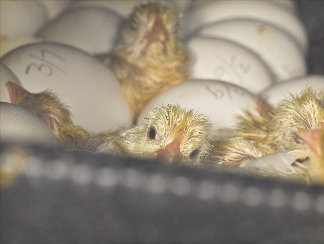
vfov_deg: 5.0
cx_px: 162
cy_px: 122
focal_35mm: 300
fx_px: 2812
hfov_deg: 6.6
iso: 200
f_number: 11
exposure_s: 1/250
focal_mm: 150
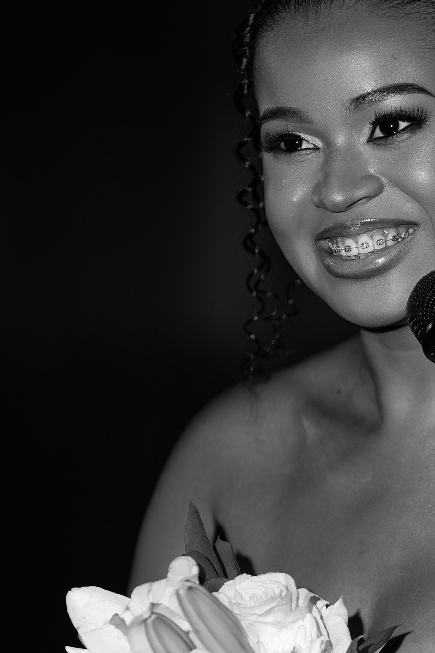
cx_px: 426
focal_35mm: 320
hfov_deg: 4.3
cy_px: 521
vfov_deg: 6.4
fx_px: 5800
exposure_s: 1/250
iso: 125
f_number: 2.8
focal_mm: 140
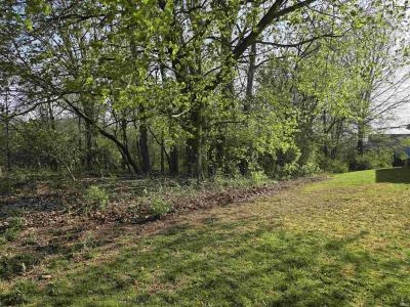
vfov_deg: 58.9
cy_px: 154
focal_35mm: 23
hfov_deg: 73.9
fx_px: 272
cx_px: 205
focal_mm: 5.4
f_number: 1.8
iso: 80
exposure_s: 1/2593
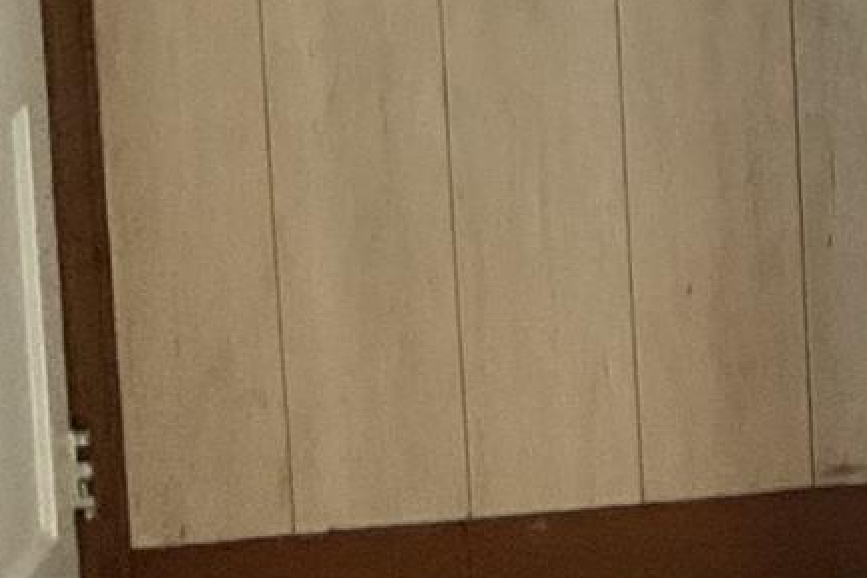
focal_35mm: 143
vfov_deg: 9.3
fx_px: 3444
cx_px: 1961
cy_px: -299
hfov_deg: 12.0
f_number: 1.8
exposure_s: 1/60
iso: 160
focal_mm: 3
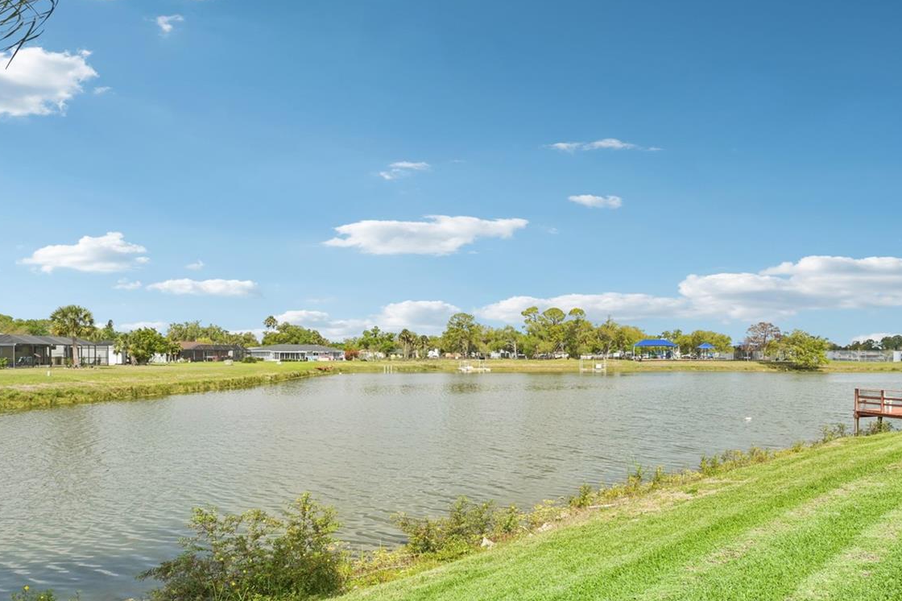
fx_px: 501
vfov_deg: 61.4
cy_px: 361
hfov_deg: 83.6
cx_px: 506
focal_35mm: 20
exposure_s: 1/2000
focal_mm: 14
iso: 400
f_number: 8
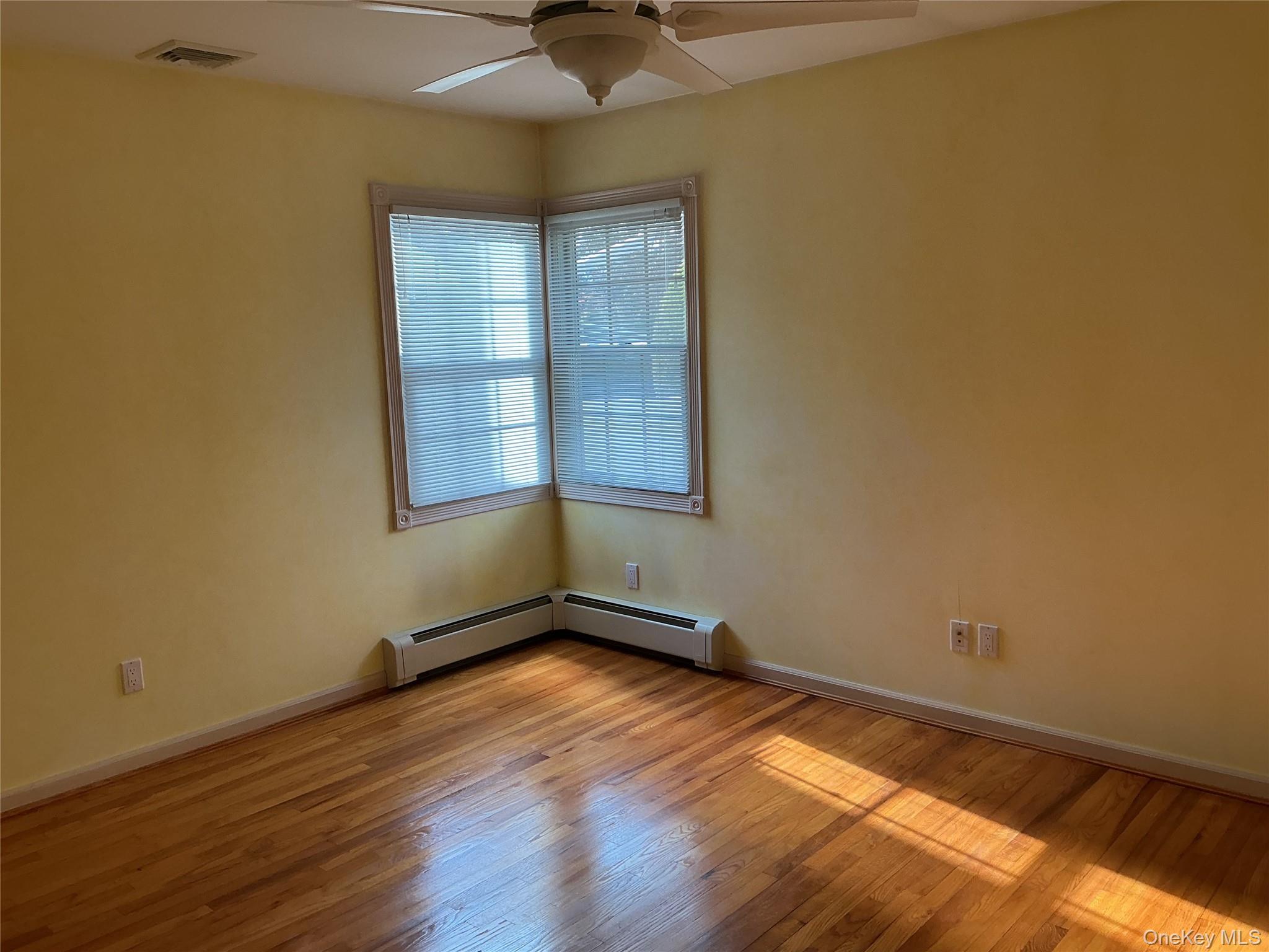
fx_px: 1063
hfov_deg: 61.7
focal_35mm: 29
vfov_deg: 48.2
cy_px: 476
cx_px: 634
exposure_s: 1/60
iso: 50
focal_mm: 3
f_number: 1.8
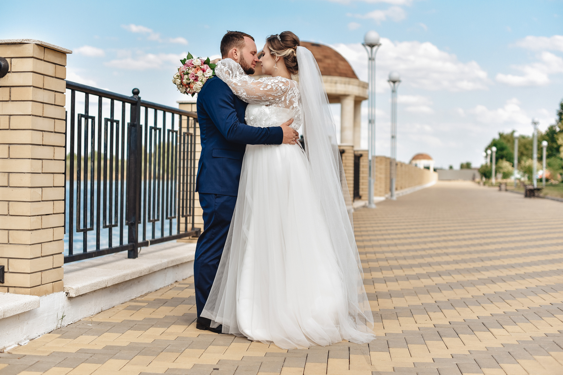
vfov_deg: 27.0
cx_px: 282
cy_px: 188
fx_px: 782
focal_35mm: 50
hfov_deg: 39.6
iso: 125
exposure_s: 1/1250
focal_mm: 50
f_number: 2.8
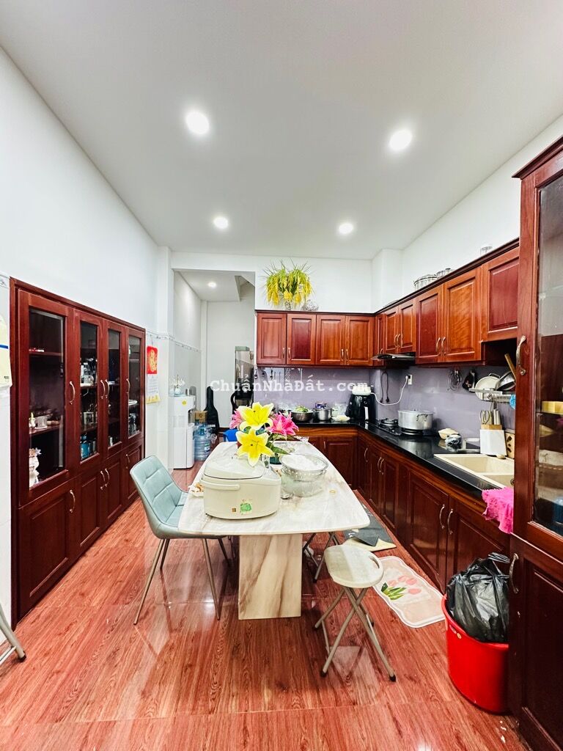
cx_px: 282
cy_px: 376
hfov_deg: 85.7
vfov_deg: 102.1
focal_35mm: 14
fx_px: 304
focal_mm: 2.22
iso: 500
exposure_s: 1/50
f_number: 2.2
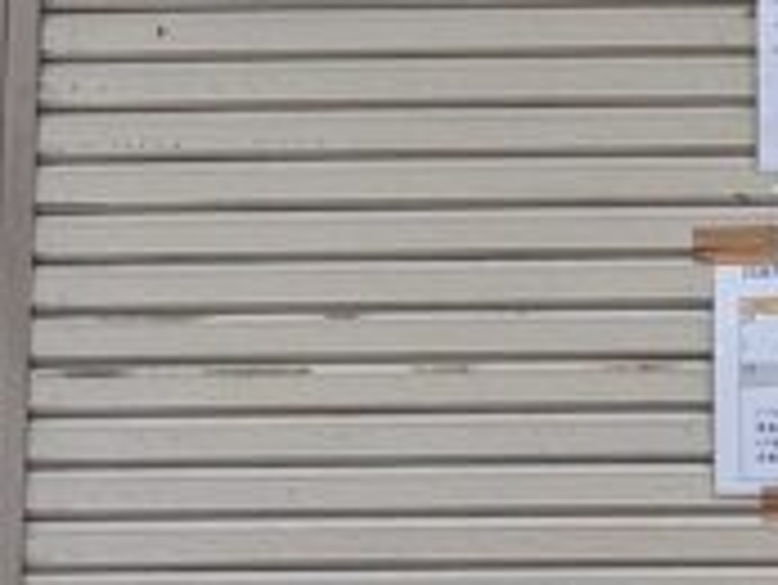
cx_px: 863
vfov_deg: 7.5
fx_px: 4318
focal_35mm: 192
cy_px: -536
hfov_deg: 10.2
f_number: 1.6
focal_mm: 5.96
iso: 50
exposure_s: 1/4630
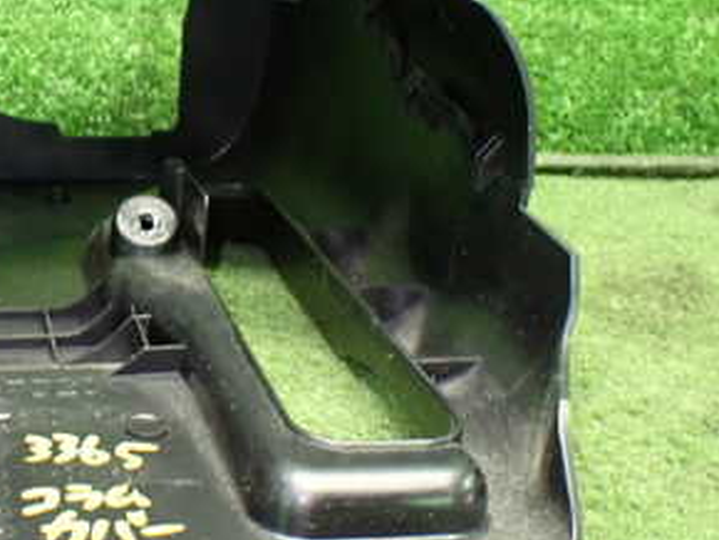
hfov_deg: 29.9
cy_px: 218
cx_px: 82
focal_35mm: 62
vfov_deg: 23.6
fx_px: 1289
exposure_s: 1/40
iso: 800
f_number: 2.3
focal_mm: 5.4
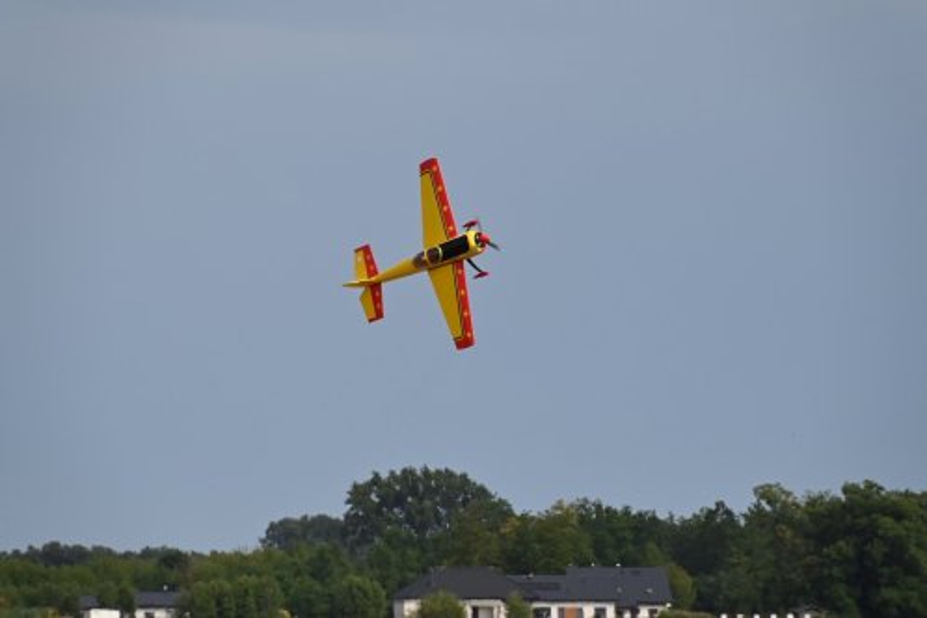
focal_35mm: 300
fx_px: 7724
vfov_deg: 4.6
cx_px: 464
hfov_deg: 6.9
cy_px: 309
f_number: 7.1
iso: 640
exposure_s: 1/3200
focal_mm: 200
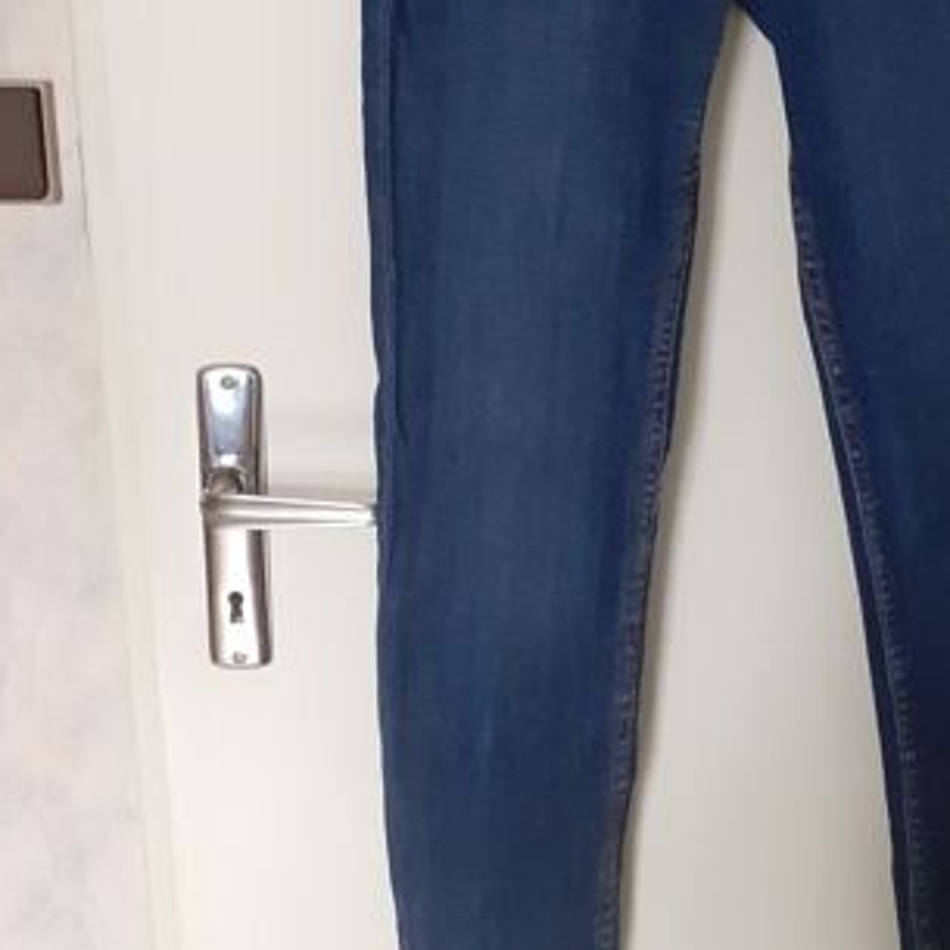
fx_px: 1552
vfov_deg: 33.1
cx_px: 720
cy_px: 196
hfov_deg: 33.3
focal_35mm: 50
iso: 320
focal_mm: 3.6
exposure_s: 1/25
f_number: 1.9
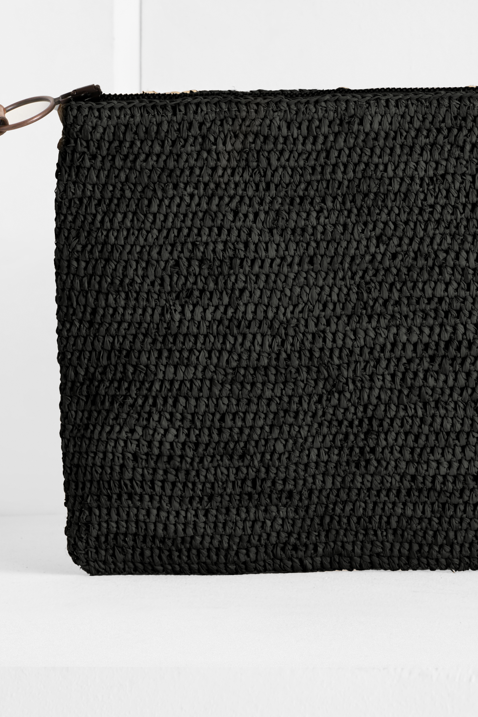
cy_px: 47
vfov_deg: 5.5
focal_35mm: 373
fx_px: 7429
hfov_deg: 3.7
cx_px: 344
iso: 100
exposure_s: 1/160
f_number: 9
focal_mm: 139
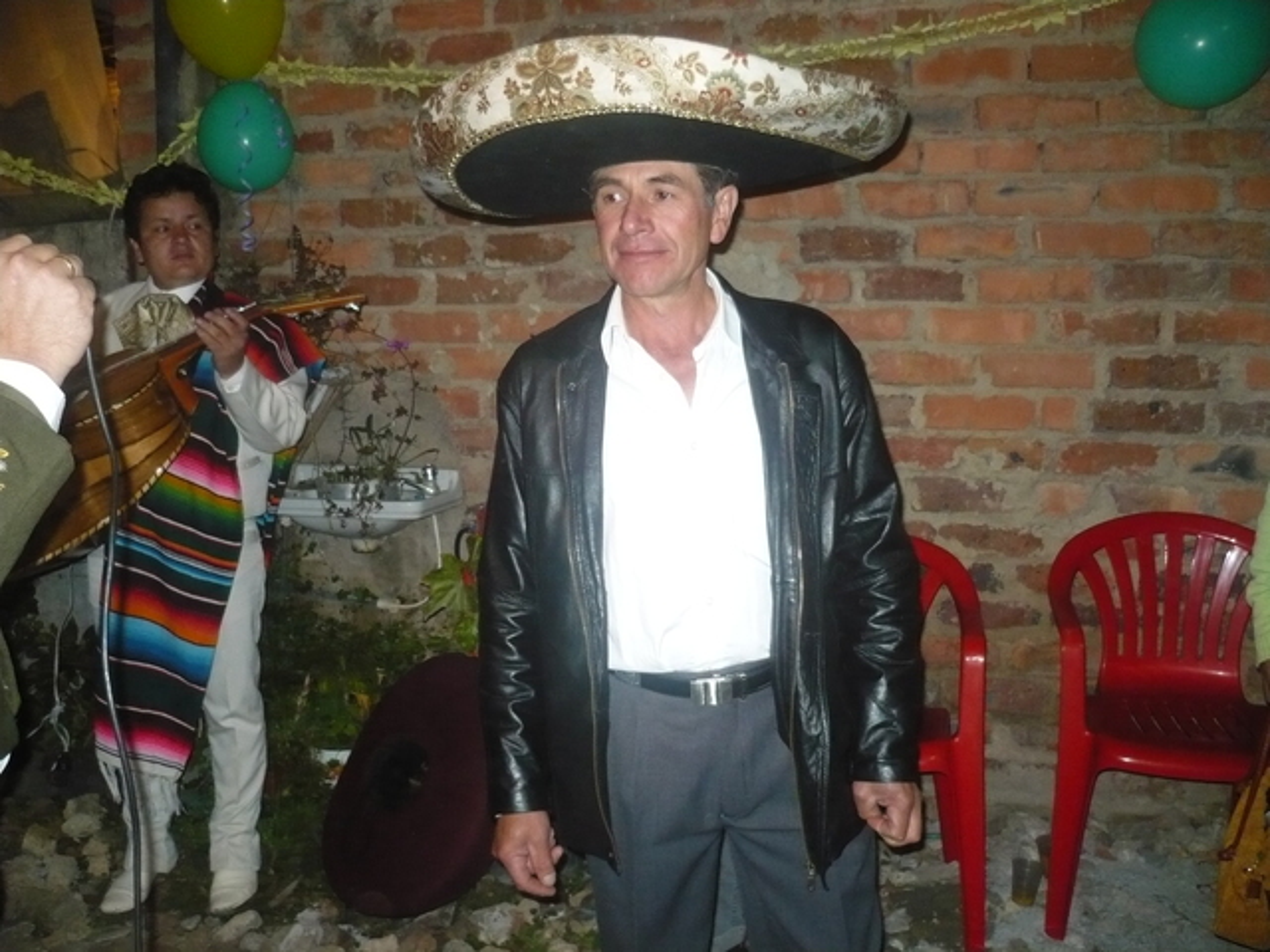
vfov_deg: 40.7
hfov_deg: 52.6
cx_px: 635
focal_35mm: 35
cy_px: 476
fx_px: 1284
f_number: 2.8
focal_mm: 5.8
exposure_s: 1/30
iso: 320
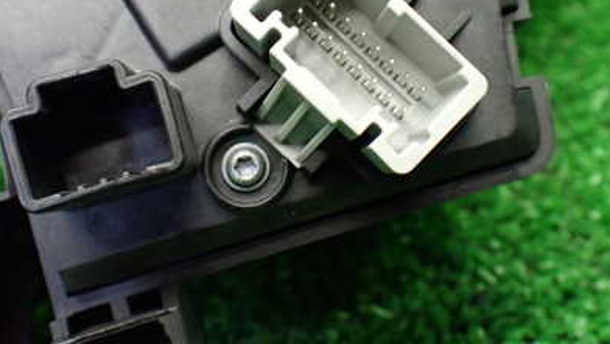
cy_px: 97
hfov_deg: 41.3
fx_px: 809
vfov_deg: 23.8
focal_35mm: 50
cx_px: 313
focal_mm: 5.4
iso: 800
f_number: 2.3
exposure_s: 1/80
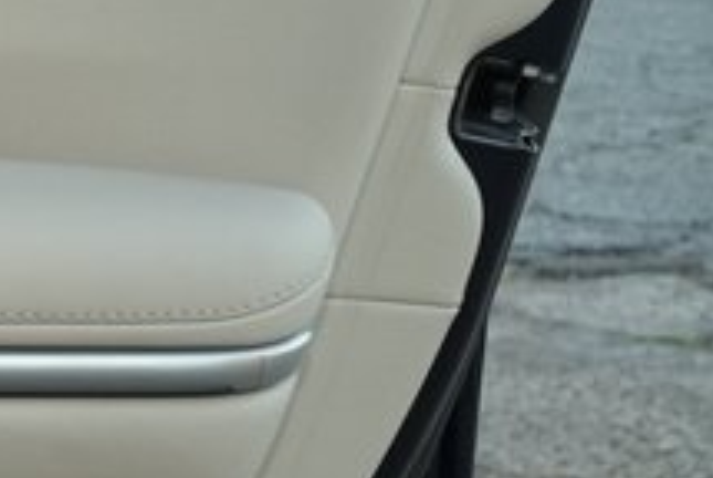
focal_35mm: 157
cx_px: -972
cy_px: 271
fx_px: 3114
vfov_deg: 8.8
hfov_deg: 11.1
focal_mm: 33
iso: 1250
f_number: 8
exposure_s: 1/40
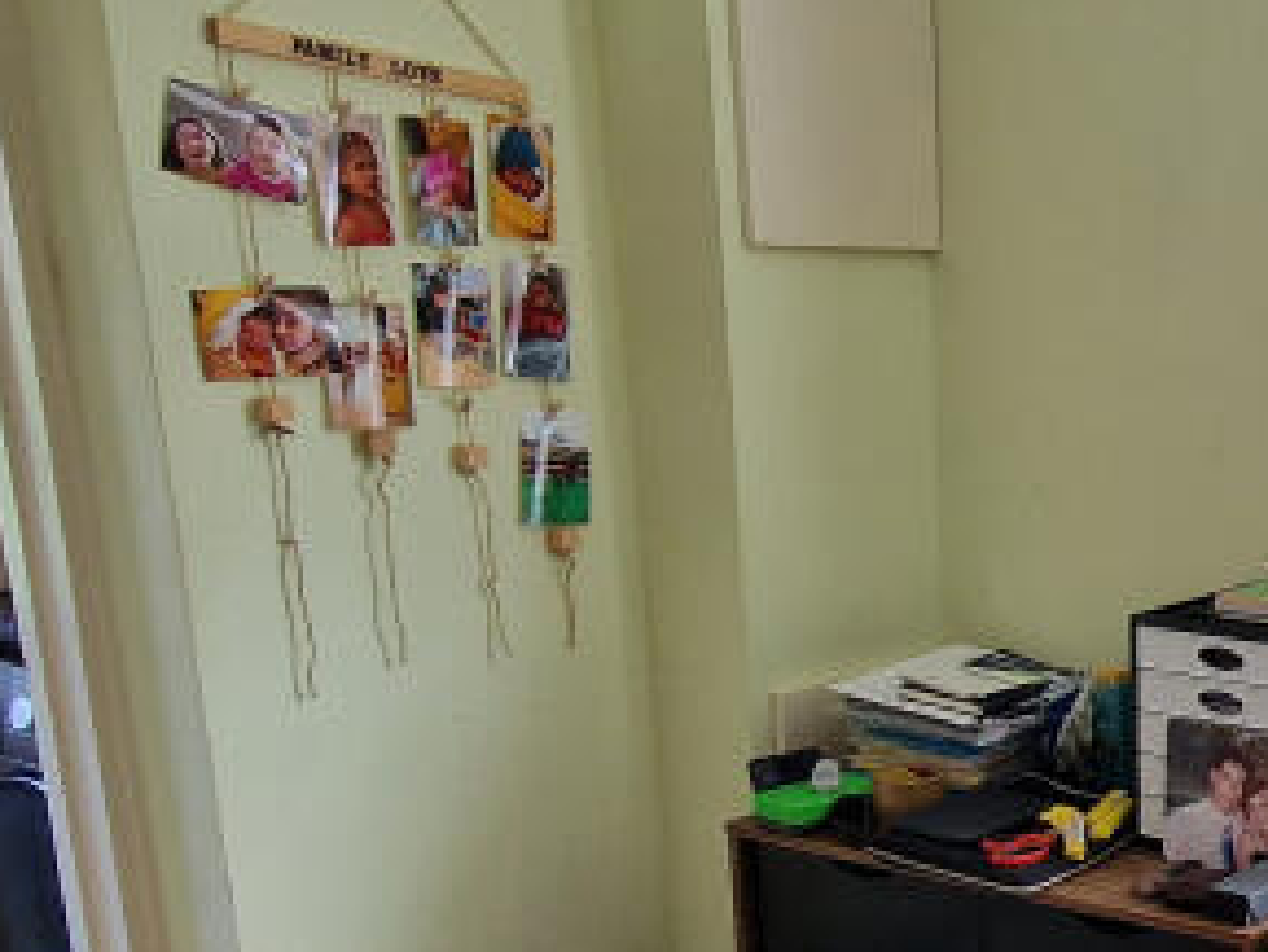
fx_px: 1686
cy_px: 763
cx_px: 1435
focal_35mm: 46
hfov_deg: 34.8
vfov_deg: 30.8
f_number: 2.2
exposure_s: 1/100
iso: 80
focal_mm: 2.2
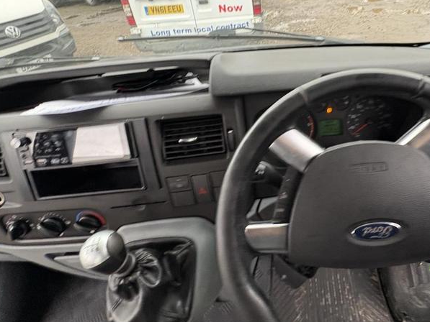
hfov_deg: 76.9
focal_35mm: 21
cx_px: 279
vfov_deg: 62.7
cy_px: 124
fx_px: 261
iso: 250
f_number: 2.2
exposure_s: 1/60
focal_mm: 2.22
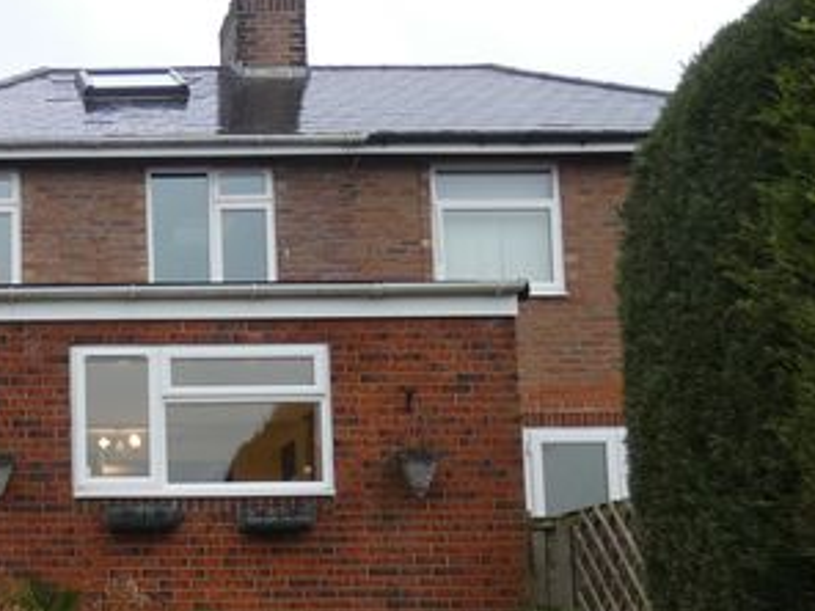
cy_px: 537
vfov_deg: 26.2
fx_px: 1271
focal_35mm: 54
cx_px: -36
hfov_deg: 32.2
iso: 100
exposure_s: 1/60
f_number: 2.8
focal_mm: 3.6
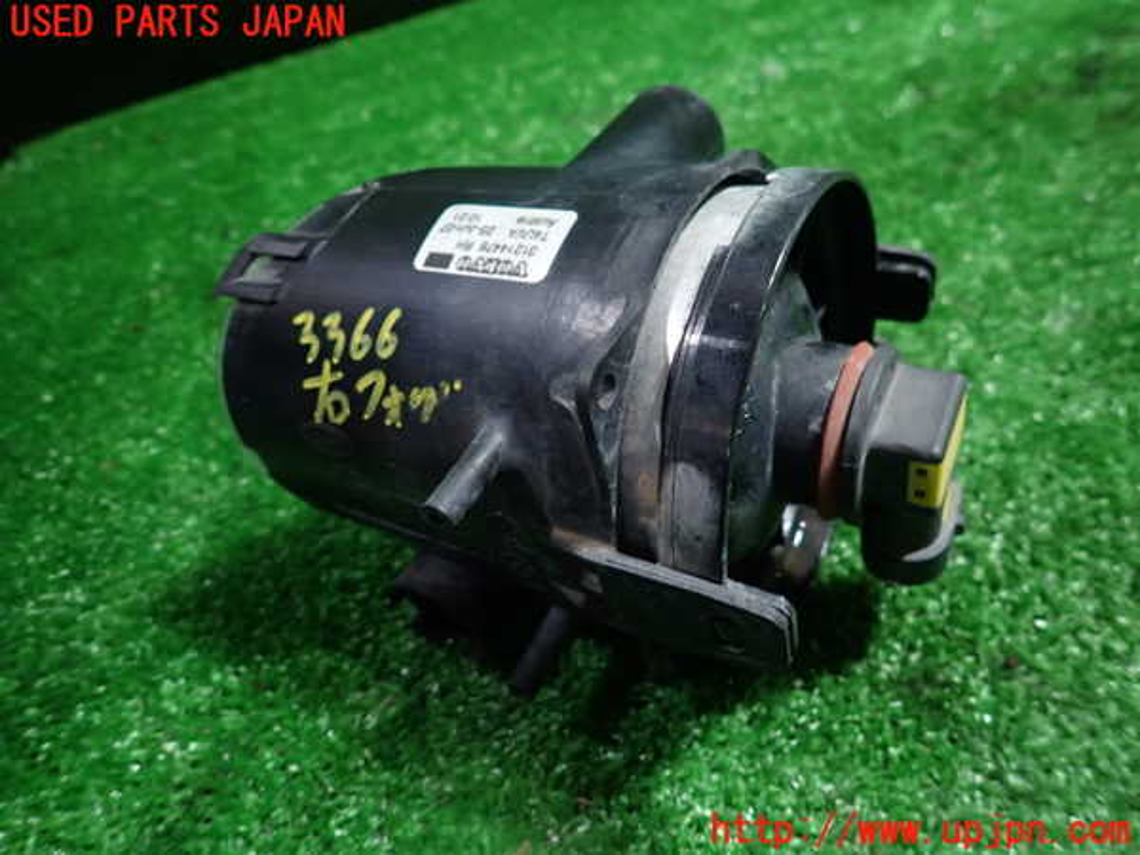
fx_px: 823
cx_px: 570
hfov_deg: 69.4
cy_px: 428
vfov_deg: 54.9
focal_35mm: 25
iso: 250
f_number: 2
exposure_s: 1/30
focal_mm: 4.5
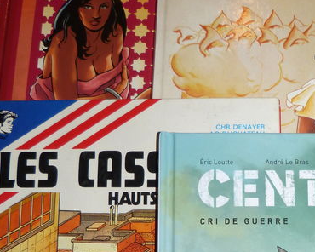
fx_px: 615
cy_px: 245
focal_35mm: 66
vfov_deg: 22.4
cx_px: 229
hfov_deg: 28.4
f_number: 2.8
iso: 100
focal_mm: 4.5
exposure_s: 1/60
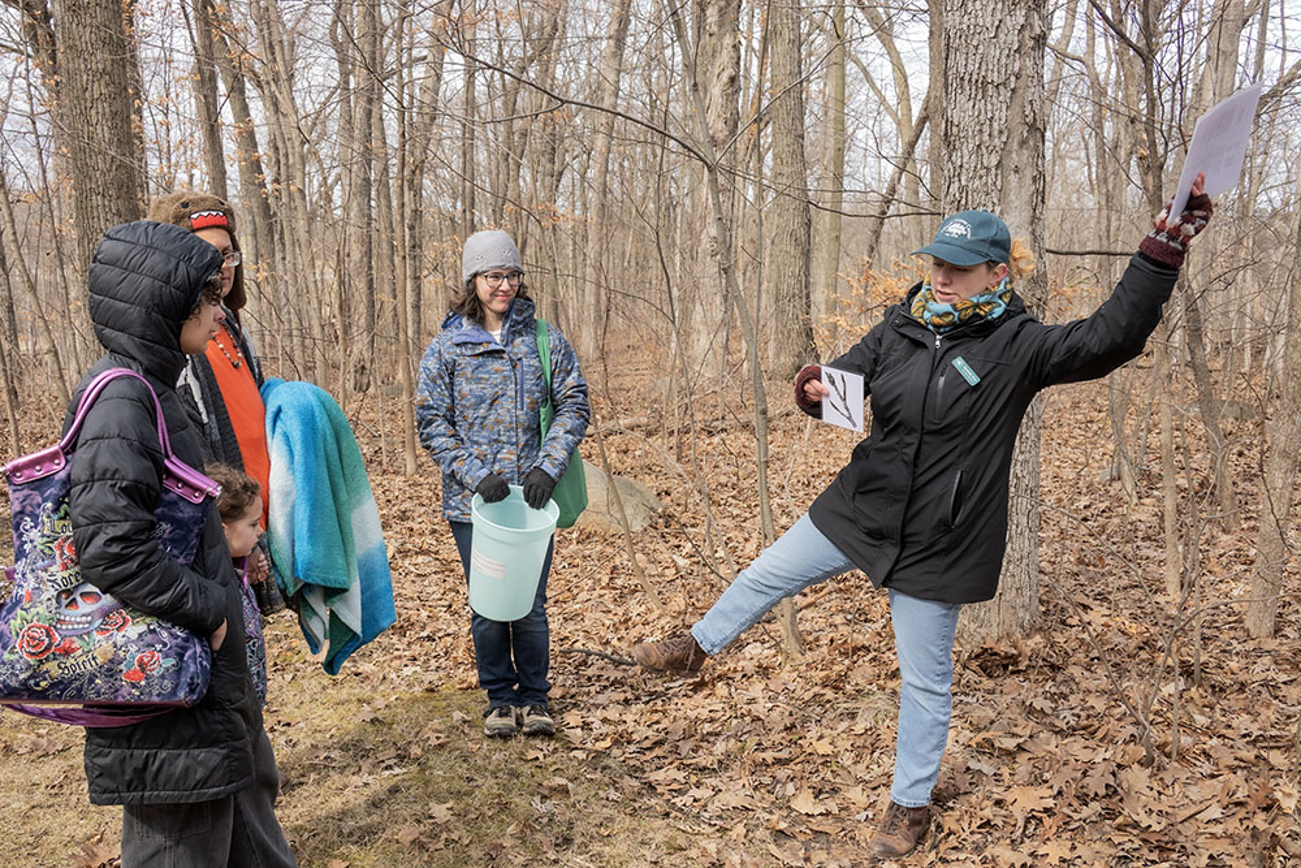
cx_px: 650
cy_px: 434
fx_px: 1193
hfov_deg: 57.2
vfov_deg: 40.0
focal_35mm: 33
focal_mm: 33
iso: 1000
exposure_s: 1/500
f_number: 9
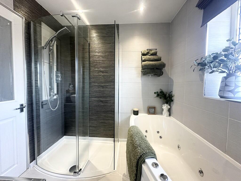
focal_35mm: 14
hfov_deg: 102.1
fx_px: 97
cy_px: 90
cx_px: 120
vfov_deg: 85.7
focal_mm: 2.22
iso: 250
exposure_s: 1/100
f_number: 2.2
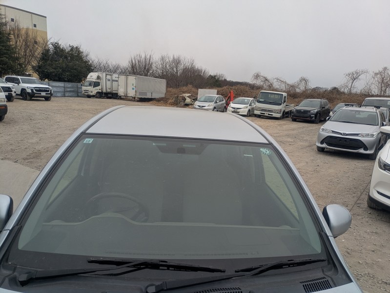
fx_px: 282
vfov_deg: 54.9
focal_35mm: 25
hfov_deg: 69.4
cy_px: 146
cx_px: 195
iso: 49
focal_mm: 5.43
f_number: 1.89
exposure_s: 1/560
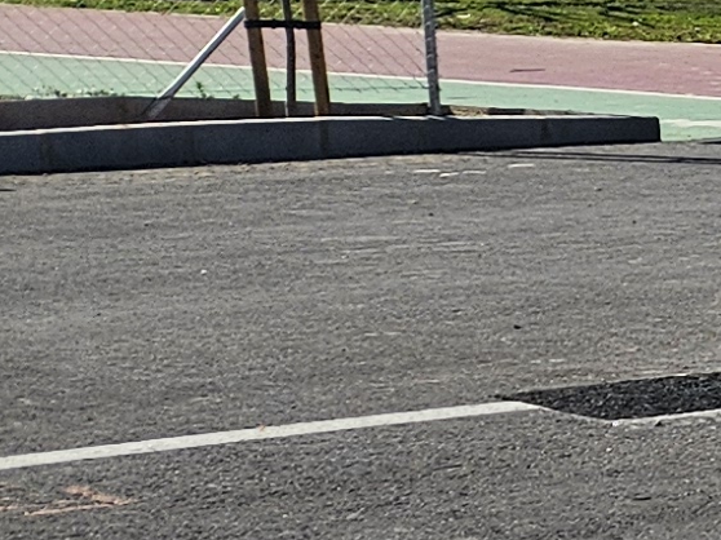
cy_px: 243
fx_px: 3435
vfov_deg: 9.0
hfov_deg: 8.6
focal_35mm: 165
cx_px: 2540
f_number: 1.8
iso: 25
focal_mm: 5.4
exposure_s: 1/1967
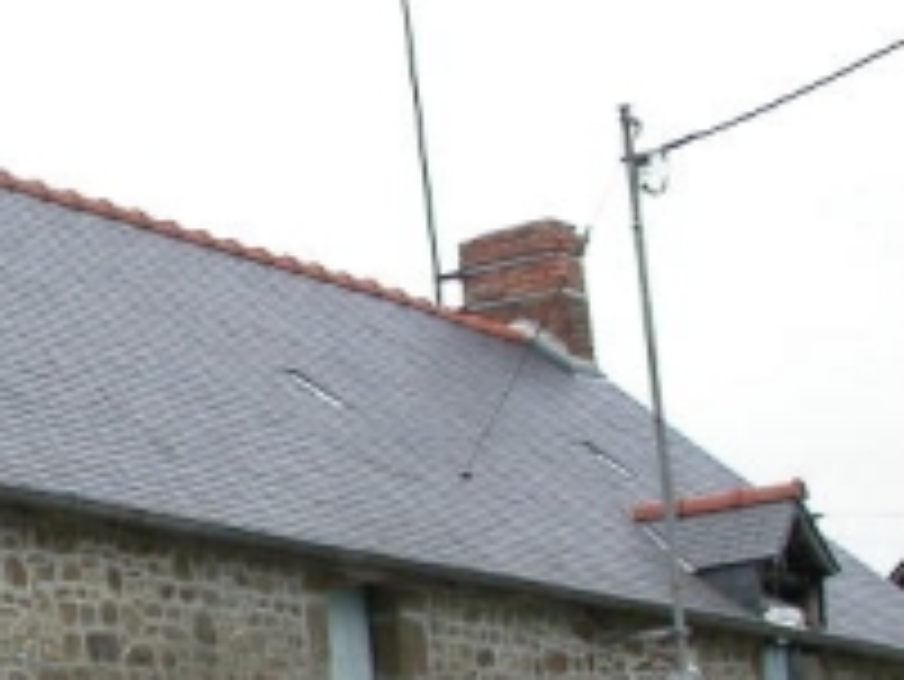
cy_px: 581
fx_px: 3893
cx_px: -463
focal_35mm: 149
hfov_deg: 12.6
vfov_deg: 9.9
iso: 100
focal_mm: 9.1
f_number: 5.5
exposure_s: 1/208
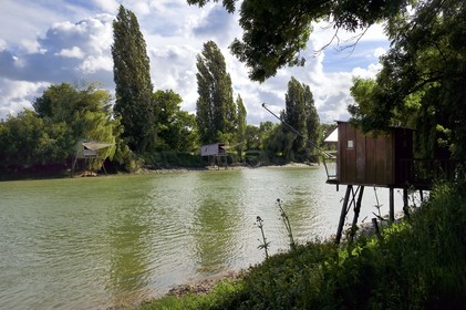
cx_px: 233
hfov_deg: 55.8
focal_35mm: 34
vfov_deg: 38.8
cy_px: 155
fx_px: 440
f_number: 11
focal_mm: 34
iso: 200
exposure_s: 1/320
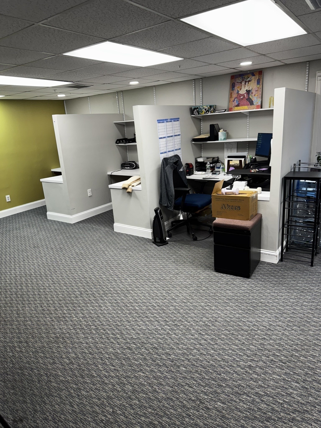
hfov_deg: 56.8
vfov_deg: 71.6
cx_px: 160
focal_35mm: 24
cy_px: 214
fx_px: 297
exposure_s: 1/120
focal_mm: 6.76
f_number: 1.78
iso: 125
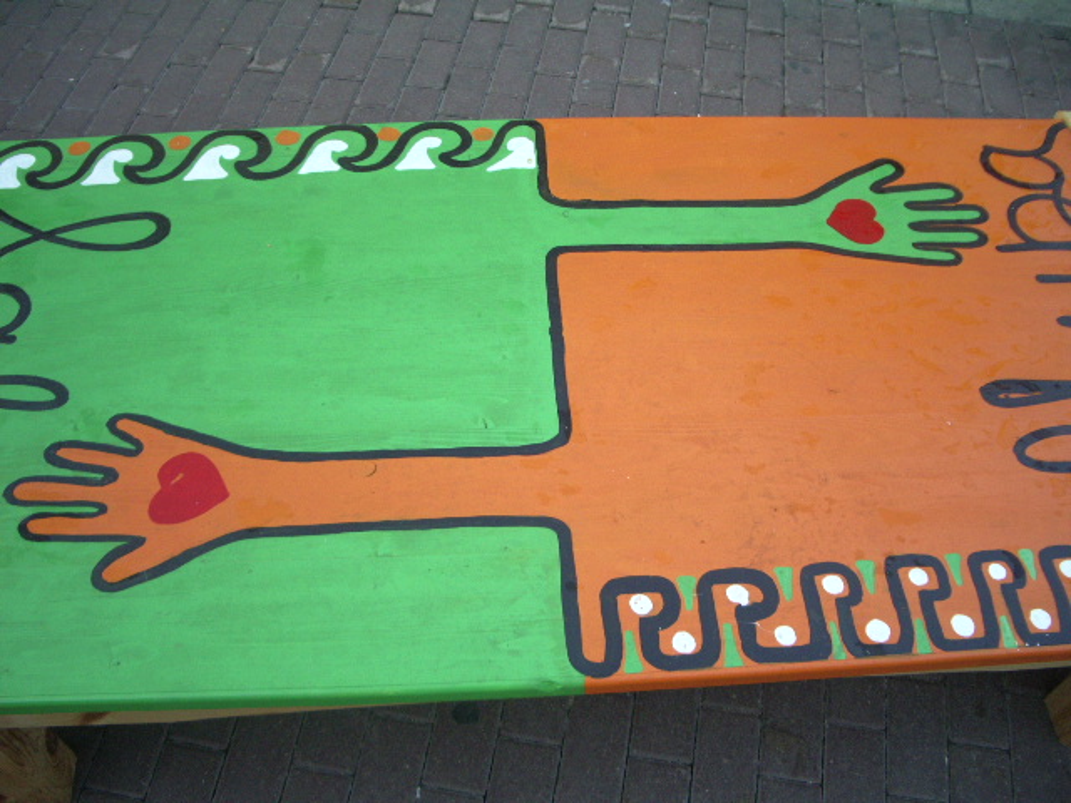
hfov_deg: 52.6
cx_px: 536
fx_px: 1083
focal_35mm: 35
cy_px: 402
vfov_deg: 40.7
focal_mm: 5.8
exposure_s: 1/40
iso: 160
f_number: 2.6
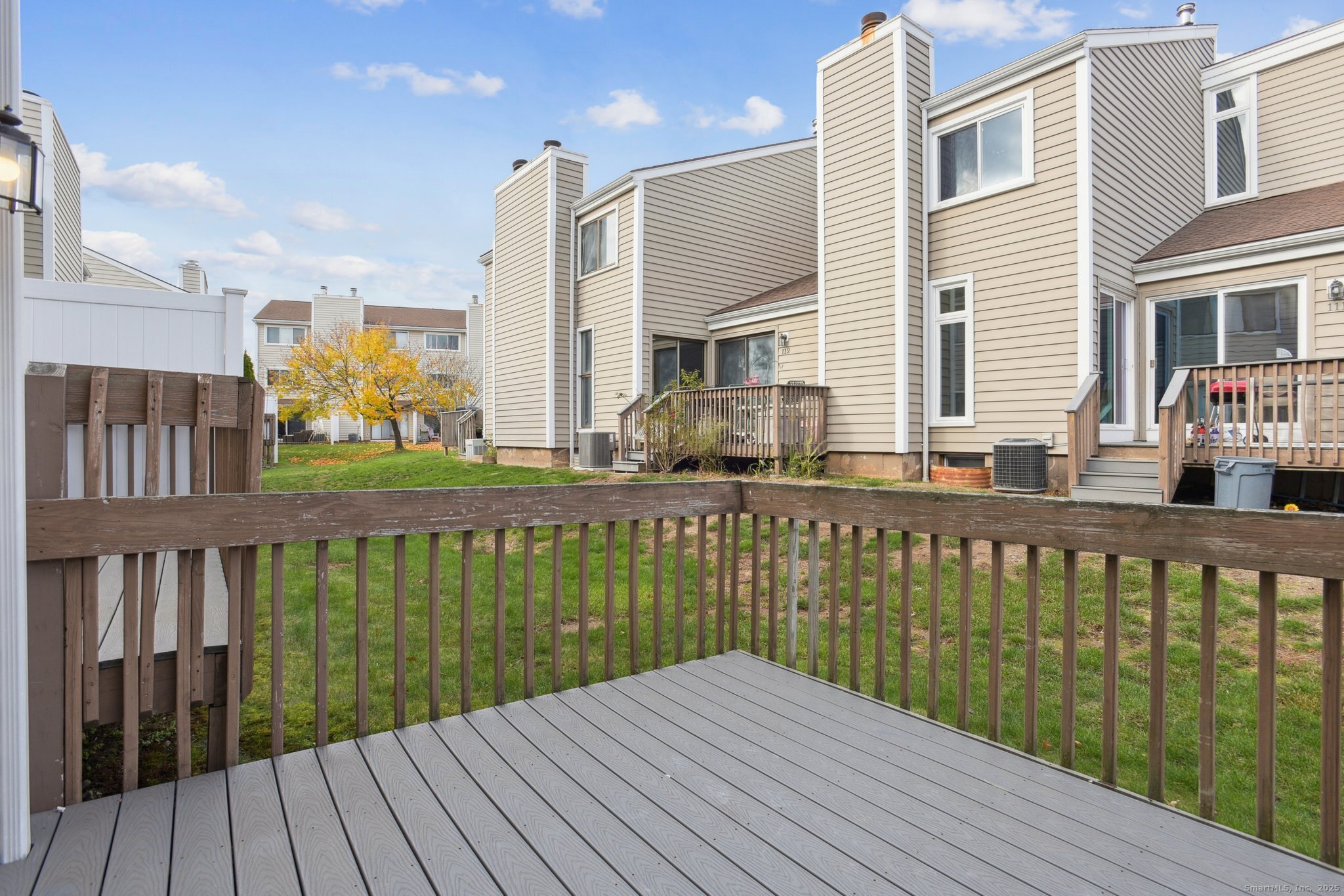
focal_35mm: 17
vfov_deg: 70.4
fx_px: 635
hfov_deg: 93.3
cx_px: 672
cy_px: 448
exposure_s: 1/400
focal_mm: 17
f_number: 11
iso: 400
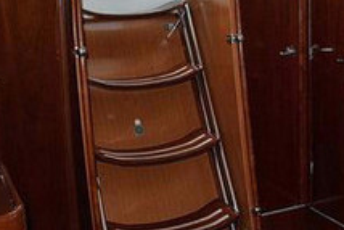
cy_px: 36
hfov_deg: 22.5
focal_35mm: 87
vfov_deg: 15.6
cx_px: 336
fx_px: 832
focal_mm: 20
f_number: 8
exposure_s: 1/60
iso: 250
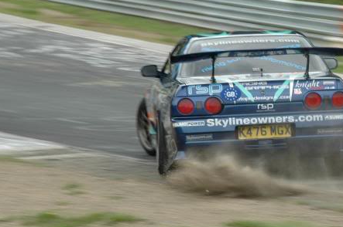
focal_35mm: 244
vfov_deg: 5.6
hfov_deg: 8.4
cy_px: 55
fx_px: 2321
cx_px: 259
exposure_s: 1/160
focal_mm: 90
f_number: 8
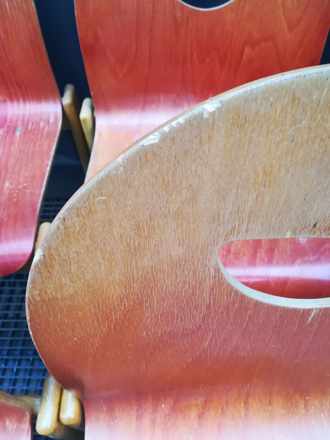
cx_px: 165
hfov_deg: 53.1
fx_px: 330
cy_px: 220
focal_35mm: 26
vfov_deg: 67.3
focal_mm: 3.83
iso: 320
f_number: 2.2
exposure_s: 1/25
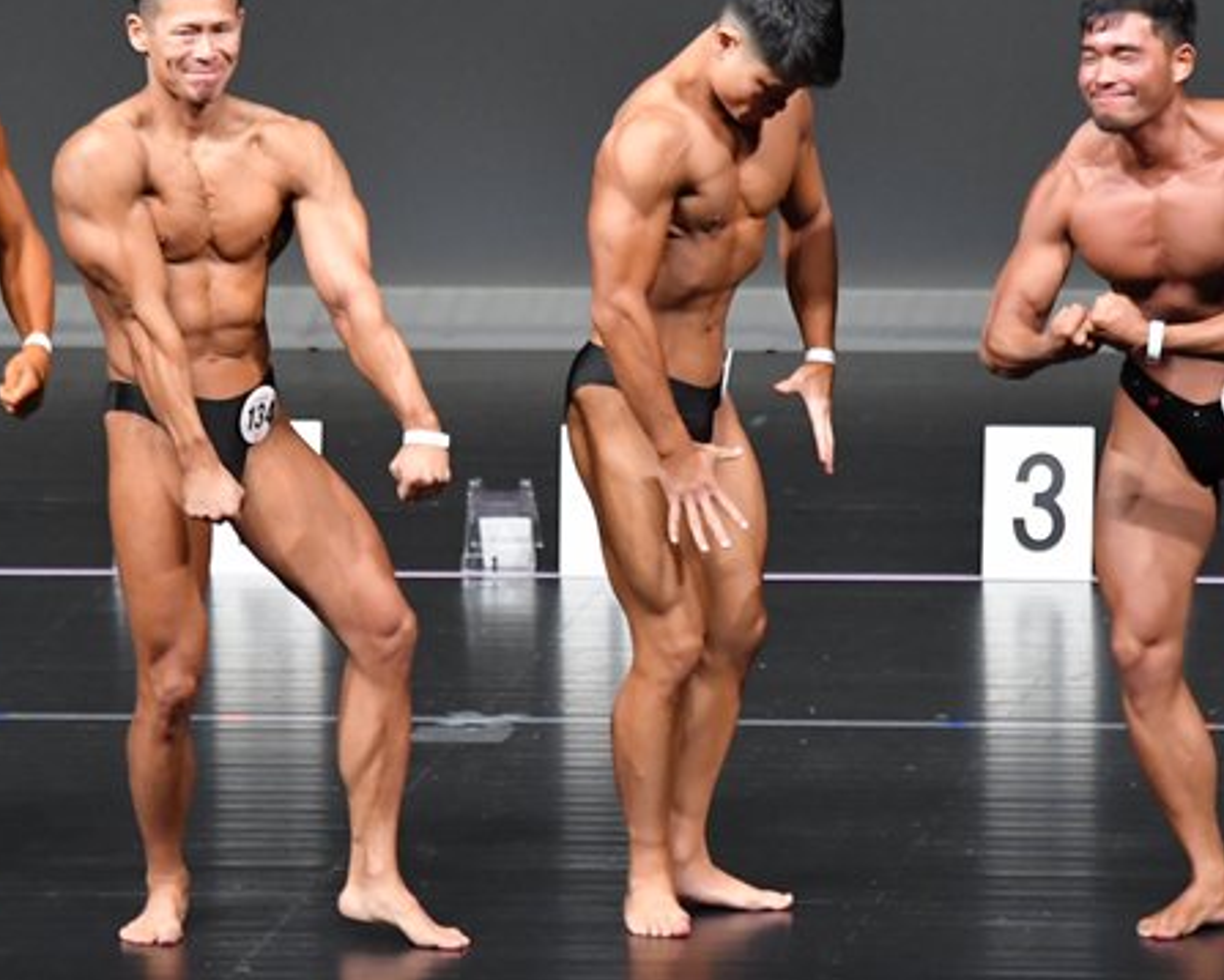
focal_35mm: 439
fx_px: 15910
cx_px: 667
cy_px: 394
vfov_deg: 3.5
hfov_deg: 4.4
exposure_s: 1/400
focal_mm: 180
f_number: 5.6
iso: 5000
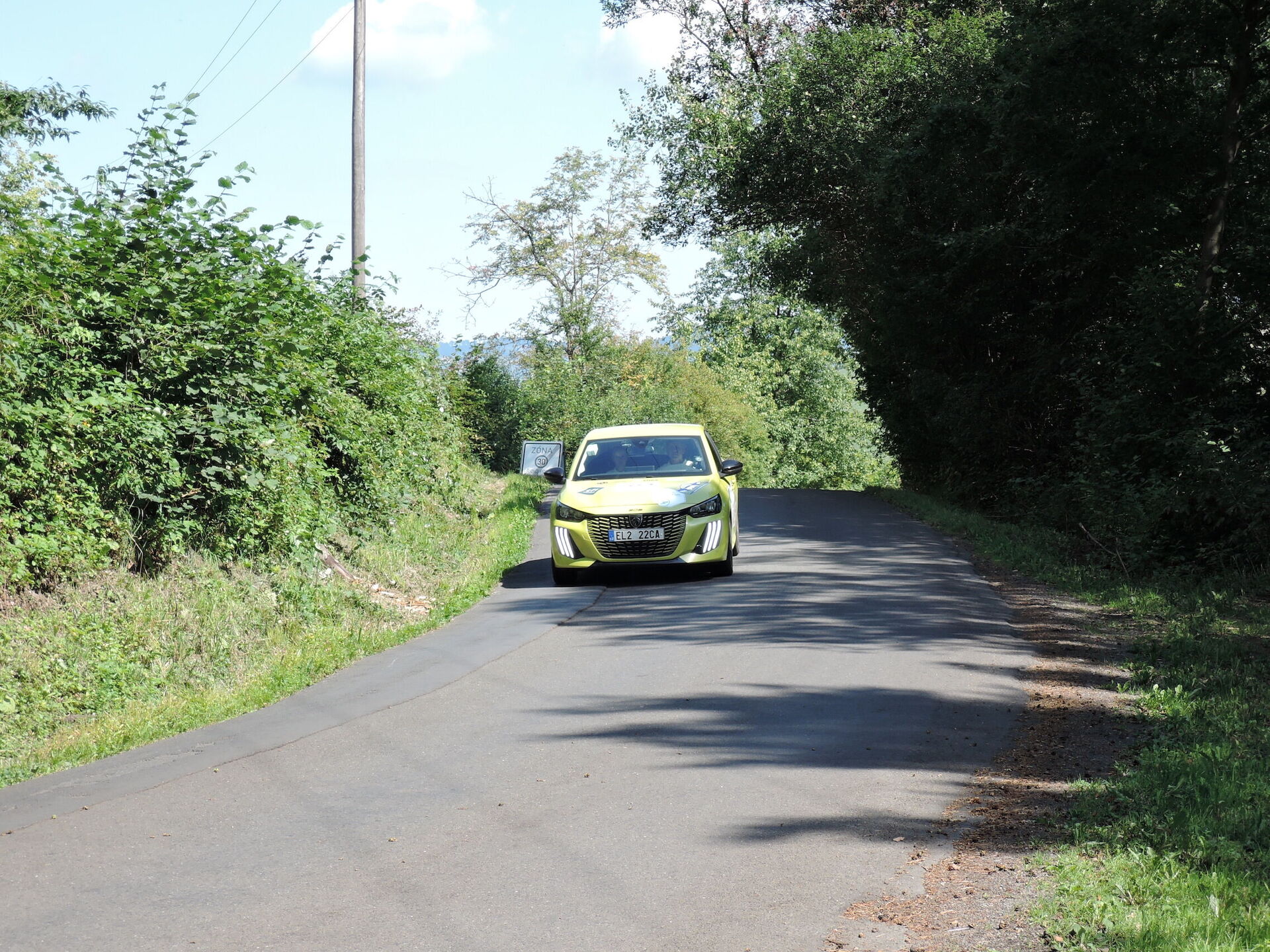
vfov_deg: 17.4
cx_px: 635
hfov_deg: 23.0
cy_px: 476
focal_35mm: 85
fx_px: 3119
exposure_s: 1/200
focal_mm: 18.2
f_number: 4.5
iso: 80
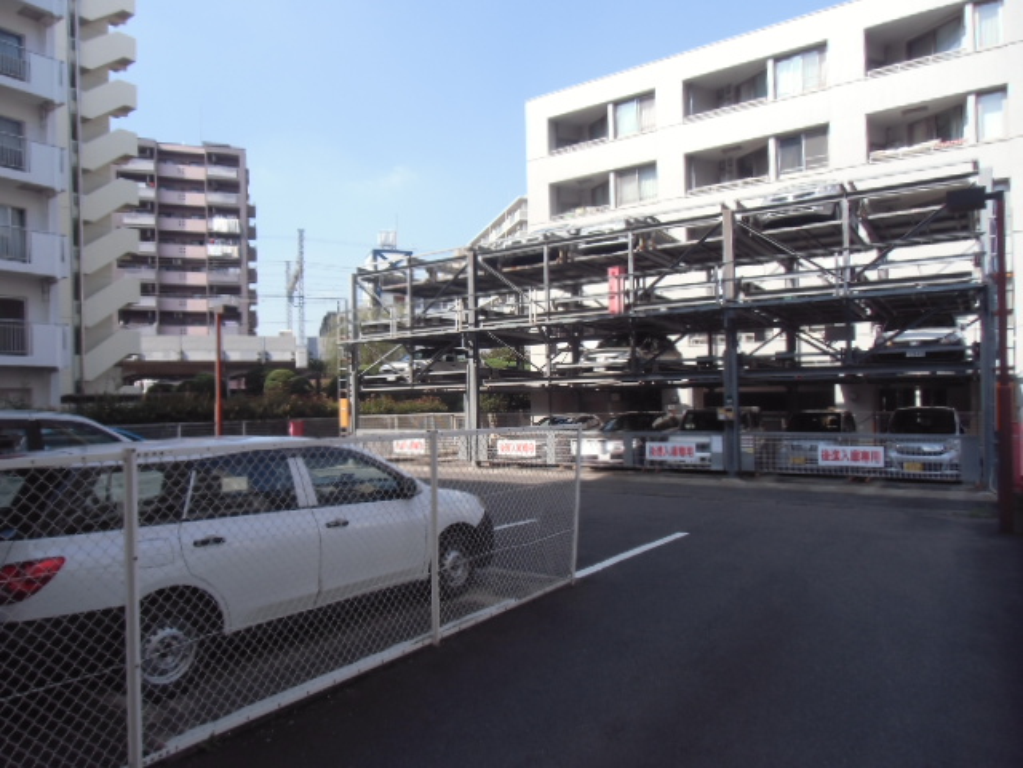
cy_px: 384
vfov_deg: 56.8
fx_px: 709
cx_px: 512
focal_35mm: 24
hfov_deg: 71.6
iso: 64
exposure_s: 1/400
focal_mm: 4.24
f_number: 3
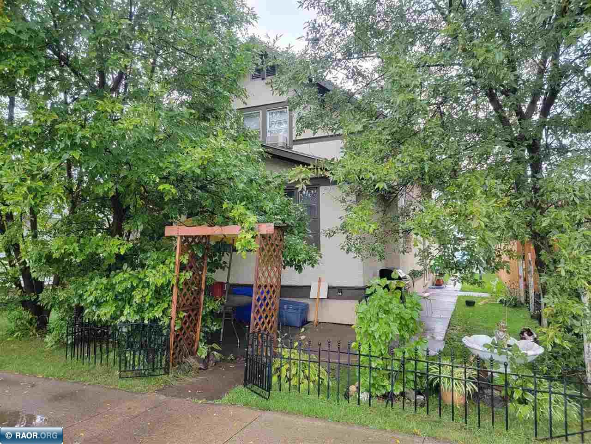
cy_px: 222
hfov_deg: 71.6
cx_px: 296
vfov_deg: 56.8
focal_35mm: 24
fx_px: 410
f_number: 1.8
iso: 200
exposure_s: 1/119
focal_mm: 6.7
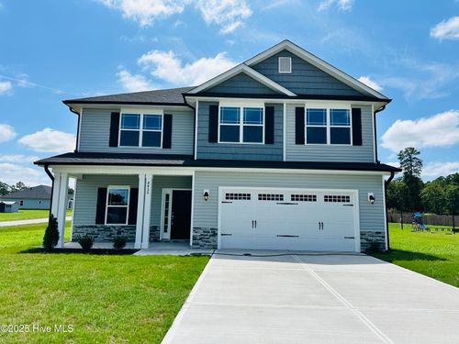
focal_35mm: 24
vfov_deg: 56.8
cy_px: 172
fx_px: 318
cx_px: 230
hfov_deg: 71.6
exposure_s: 1/9709
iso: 80
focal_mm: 6.86
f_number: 1.78
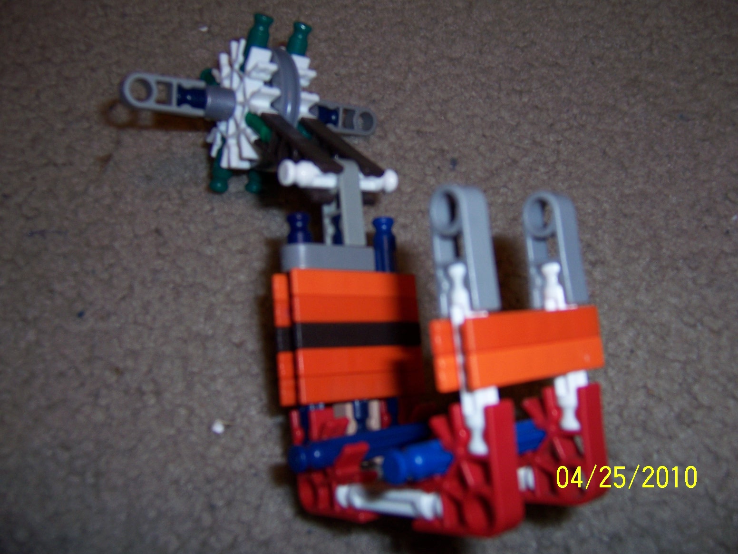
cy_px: 277
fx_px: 704
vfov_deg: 42.9
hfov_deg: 55.4
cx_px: 369
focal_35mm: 33
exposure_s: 1/60
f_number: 2.8
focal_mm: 5.5
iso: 80
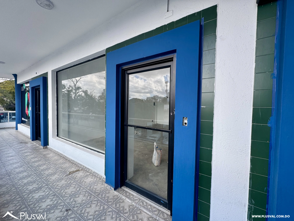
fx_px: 119
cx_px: 147
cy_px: 110
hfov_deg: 102.1
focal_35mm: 14
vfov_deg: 85.7
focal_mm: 2.22
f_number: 2.2
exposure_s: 1/248
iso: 40
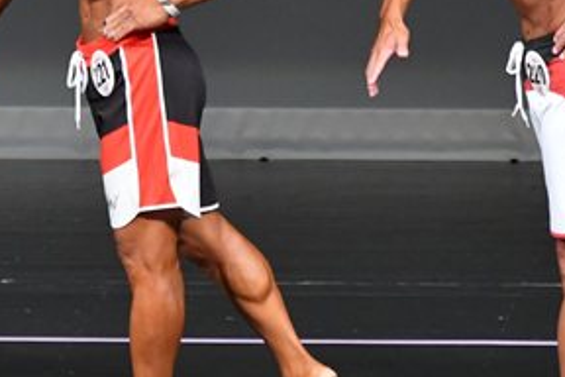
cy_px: 84
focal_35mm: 807
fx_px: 12664
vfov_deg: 1.7
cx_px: 144
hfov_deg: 2.6
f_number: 5.6
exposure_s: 1/400
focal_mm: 200
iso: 4000
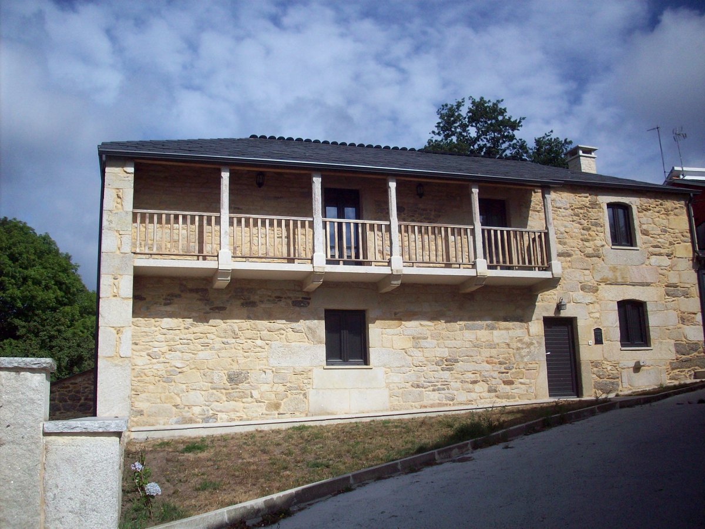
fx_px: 754
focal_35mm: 37
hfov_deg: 50.1
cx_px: 352
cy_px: 264
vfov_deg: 38.7
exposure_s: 1/723
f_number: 5.6
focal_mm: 6.2
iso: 80
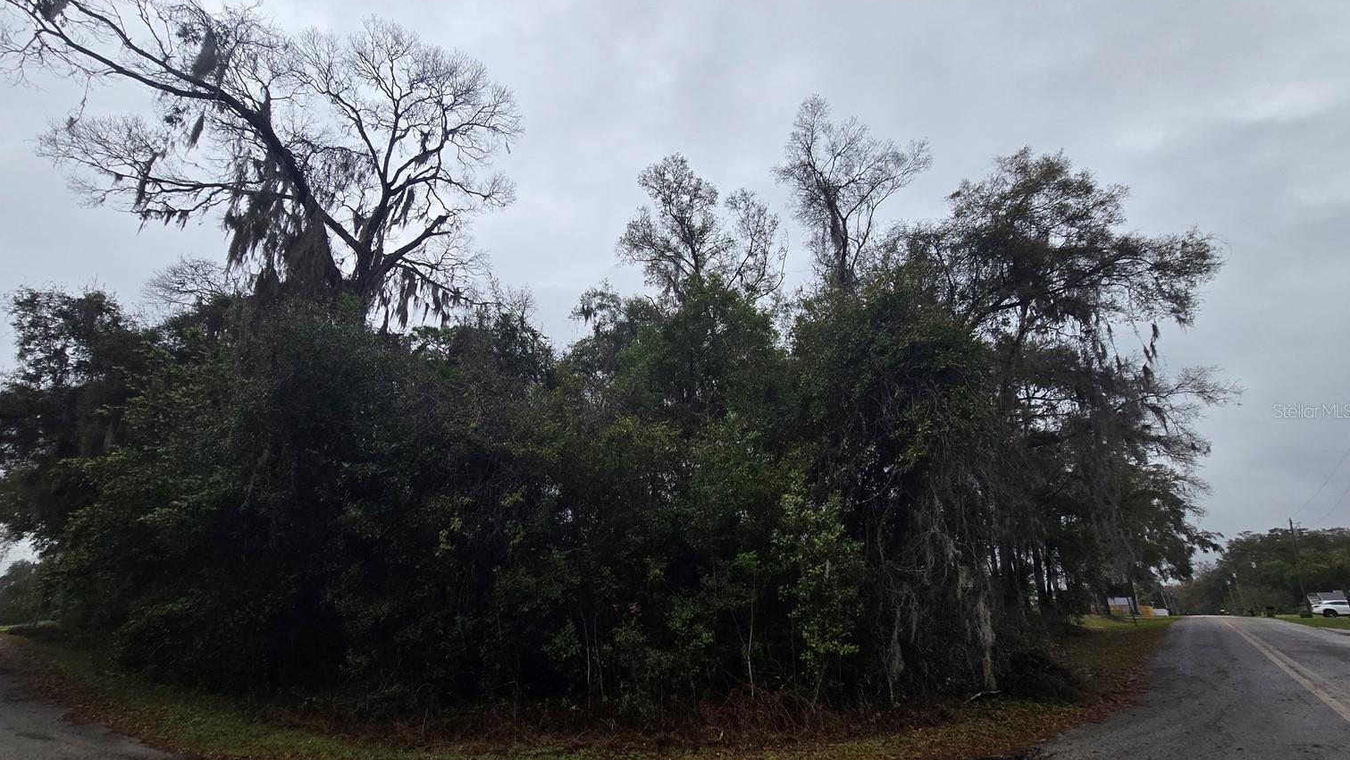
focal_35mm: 15
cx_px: 642
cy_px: 410
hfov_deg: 102.9
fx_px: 537
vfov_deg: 70.4
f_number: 2.2
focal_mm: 2.2
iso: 50
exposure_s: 1/121
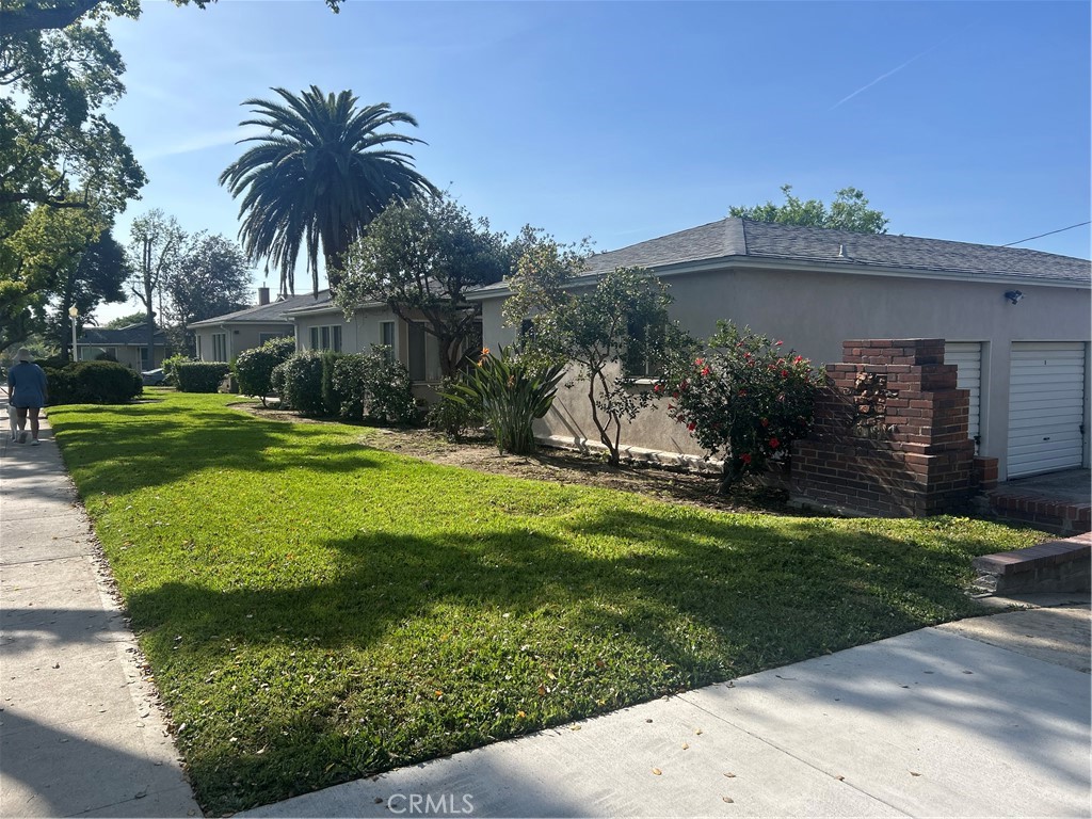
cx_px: 546
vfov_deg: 53.1
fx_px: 820
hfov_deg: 67.3
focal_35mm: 26
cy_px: 410
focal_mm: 5.7
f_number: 1.5
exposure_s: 1/3968
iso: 50
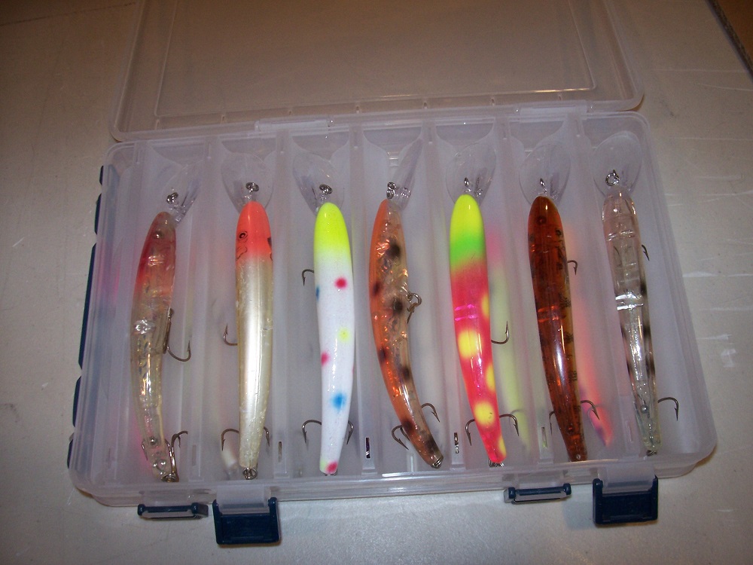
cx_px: 376
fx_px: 740
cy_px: 282
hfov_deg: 54.0
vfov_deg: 41.8
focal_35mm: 34
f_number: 2.7
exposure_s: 1/60
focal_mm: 5.6
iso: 125
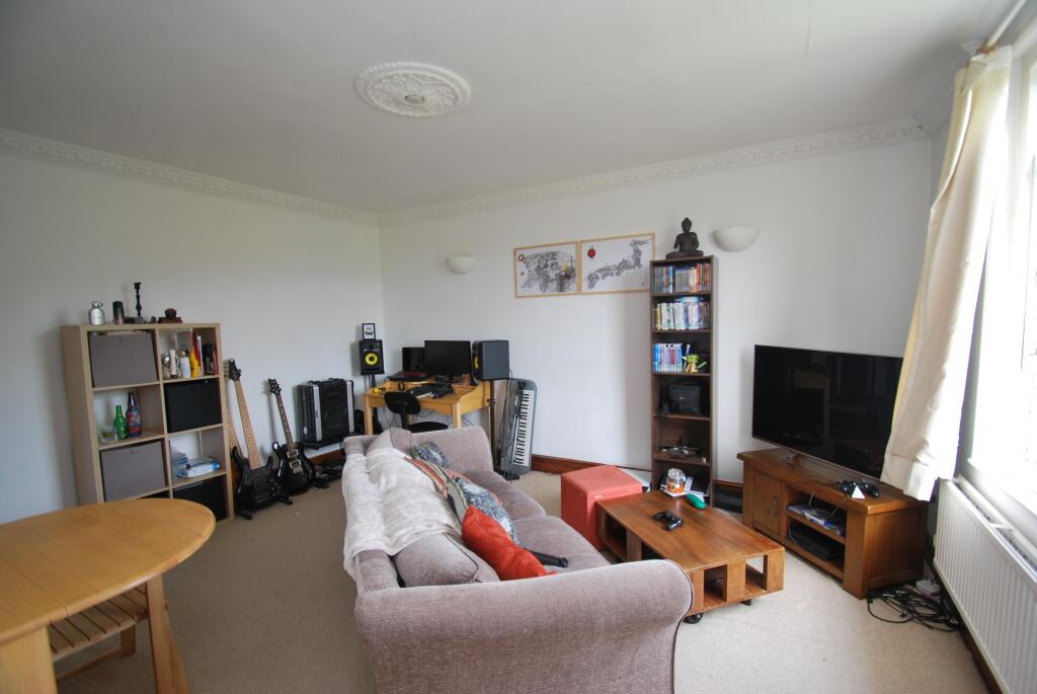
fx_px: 433
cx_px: 518
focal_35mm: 15
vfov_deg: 77.5
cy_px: 347
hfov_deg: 100.3
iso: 200
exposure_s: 1/40
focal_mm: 10
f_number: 3.5
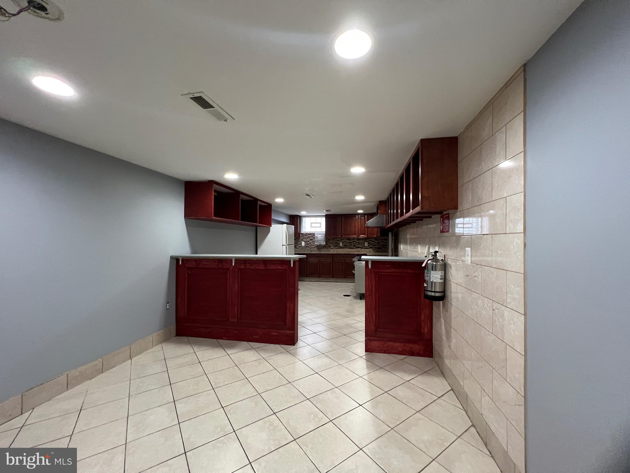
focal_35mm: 13
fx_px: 237
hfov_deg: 106.2
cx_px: 315
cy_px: 236
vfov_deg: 89.9
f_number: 1.8
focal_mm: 1.57
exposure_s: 1/60
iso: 500
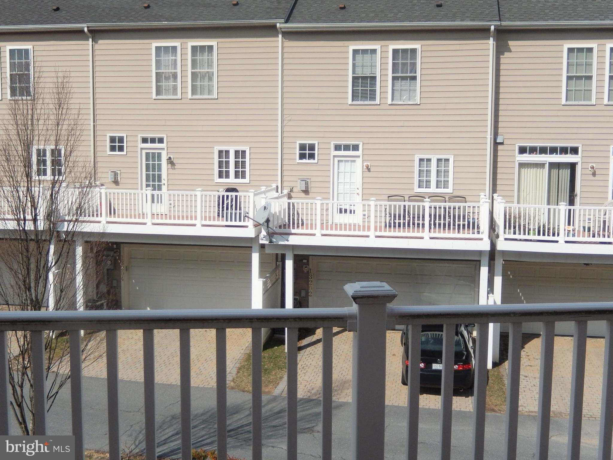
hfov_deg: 51.4
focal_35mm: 36
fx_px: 638
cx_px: 306
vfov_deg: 39.7
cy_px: 230
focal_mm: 6.5
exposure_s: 1/500
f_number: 8
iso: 125
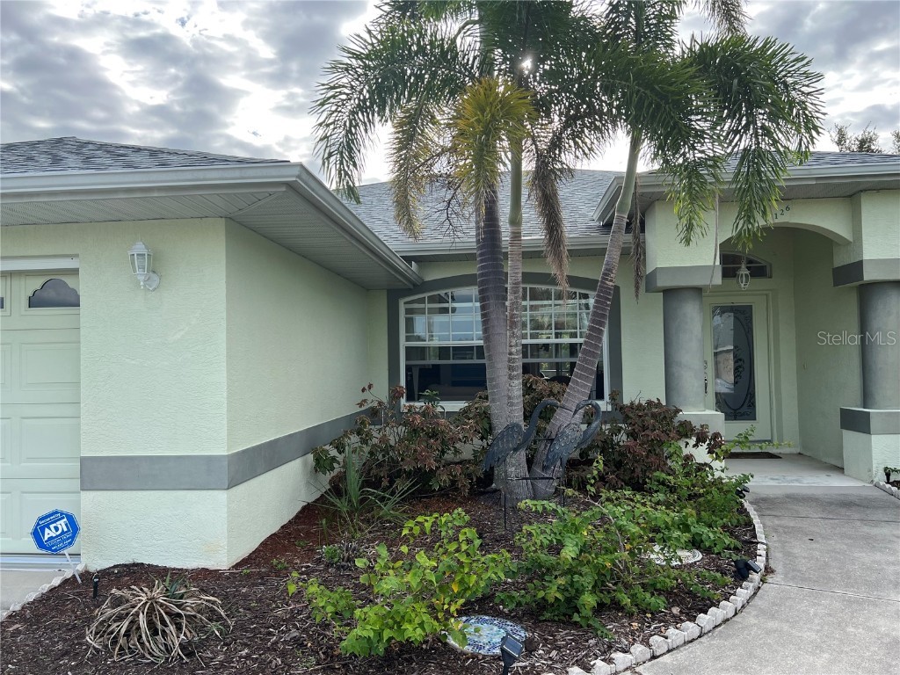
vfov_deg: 53.1
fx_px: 676
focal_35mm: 26
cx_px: 450
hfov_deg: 67.3
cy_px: 338
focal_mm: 5.7
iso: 50
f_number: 1.5
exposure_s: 1/1209
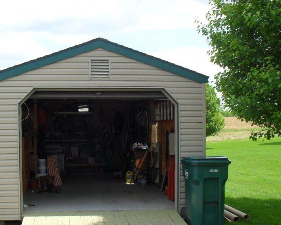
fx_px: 407
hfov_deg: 37.9
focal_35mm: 49
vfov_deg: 30.7
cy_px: 142
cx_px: 110
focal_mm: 6.3
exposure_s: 1/125
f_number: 8.4
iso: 100
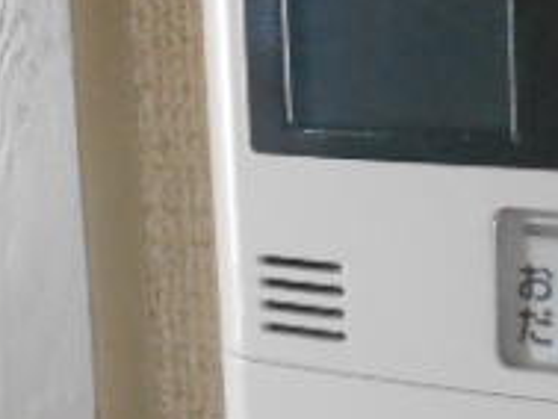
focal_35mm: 88
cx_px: 658
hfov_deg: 20.8
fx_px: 1419
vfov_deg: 16.8
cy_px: 150
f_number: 3.2
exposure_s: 1/80
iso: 800
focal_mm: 4.6
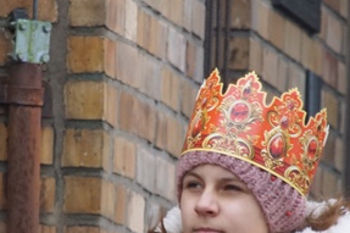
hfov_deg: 2.6
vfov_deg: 1.7
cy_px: 195
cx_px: 96
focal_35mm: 785
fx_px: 7627
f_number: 5.6
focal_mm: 150
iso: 1000
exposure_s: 1/250
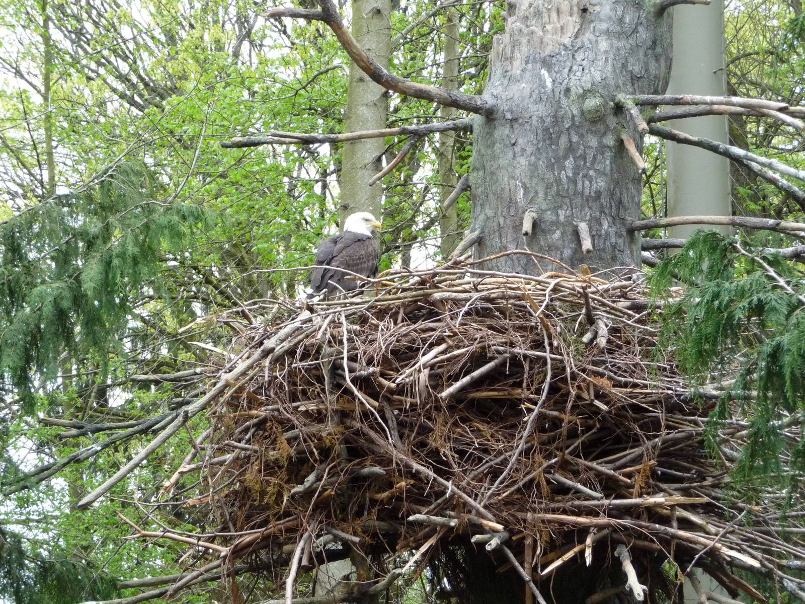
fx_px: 2395
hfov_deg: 19.1
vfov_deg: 14.4
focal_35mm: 103
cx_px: 402
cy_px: 302
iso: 400
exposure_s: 1/125
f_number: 4.7
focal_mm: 17.5
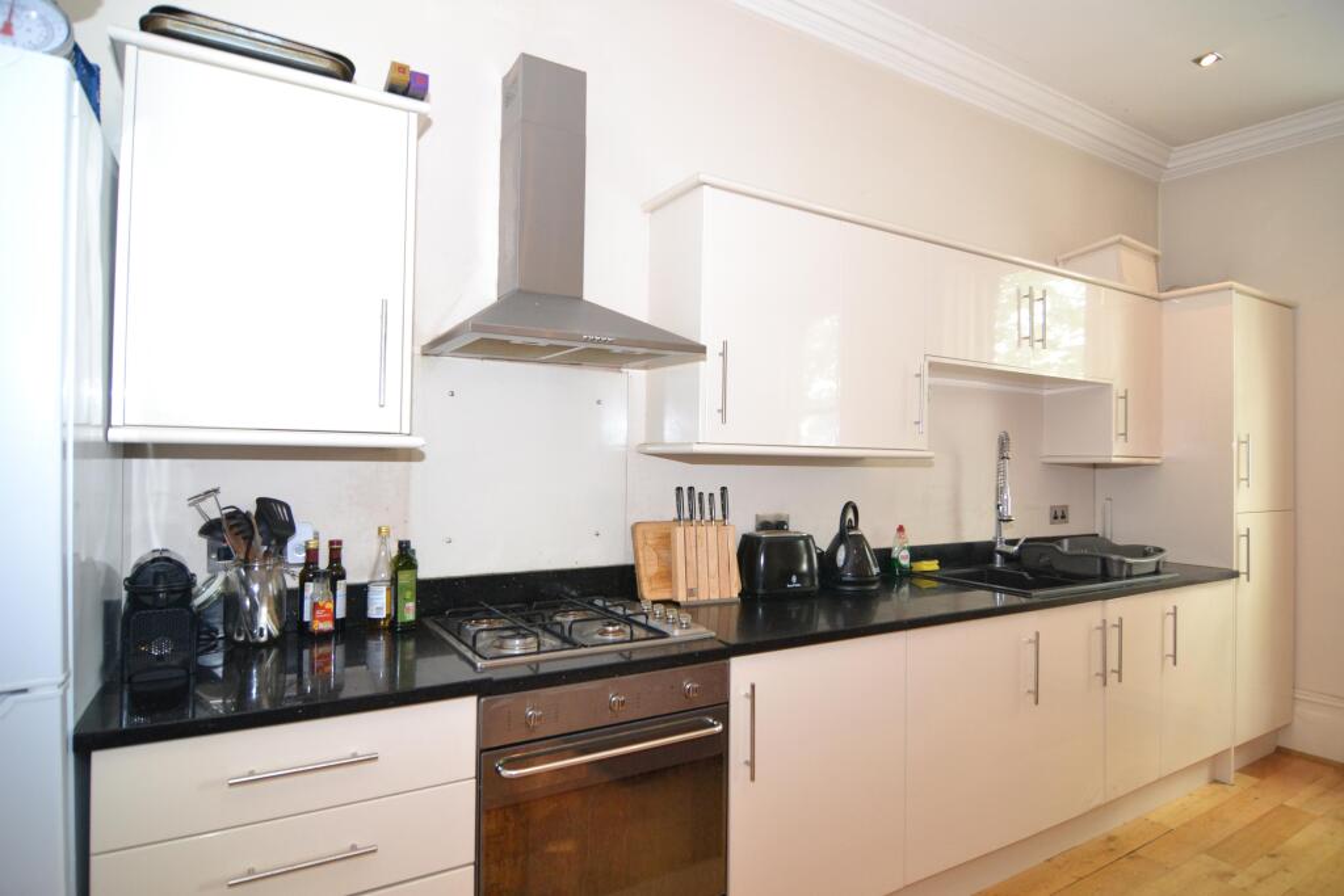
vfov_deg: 67.4
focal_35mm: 18
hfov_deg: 90.0
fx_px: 672
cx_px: 672
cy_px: 448
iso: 1400
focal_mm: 12
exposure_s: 1/60
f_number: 4
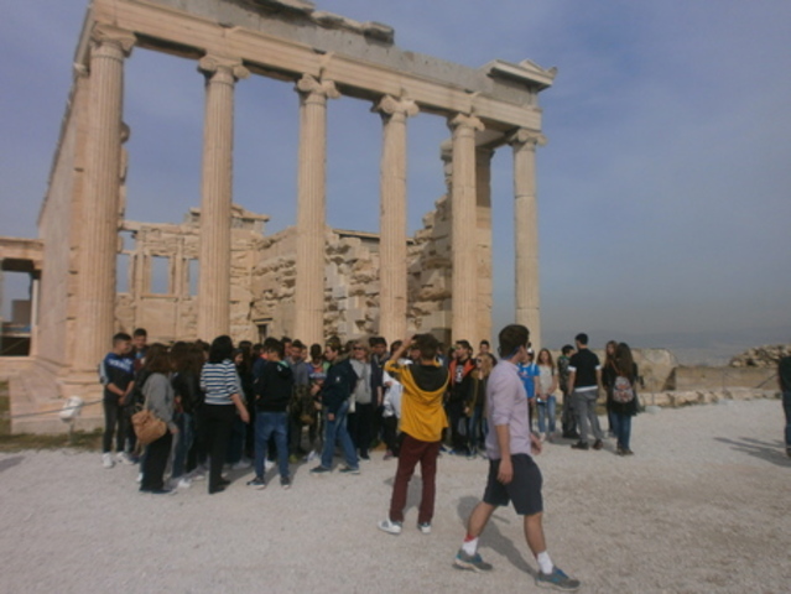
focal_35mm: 27
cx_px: 396
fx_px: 617
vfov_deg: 51.4
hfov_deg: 65.3
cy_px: 297
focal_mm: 4.8
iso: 100
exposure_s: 1/400
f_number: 10
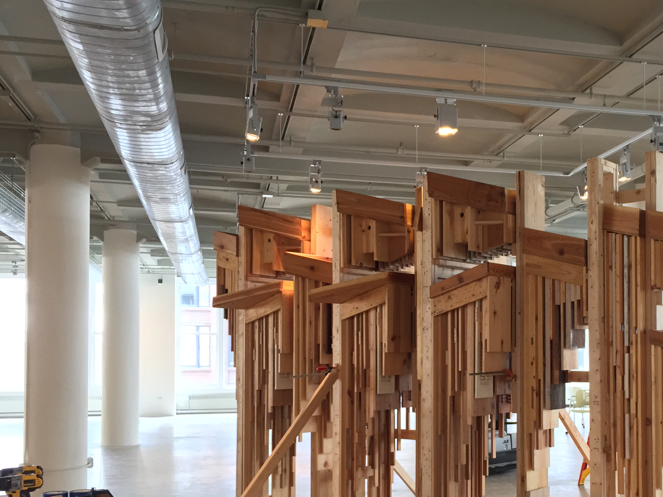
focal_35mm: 41
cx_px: 457
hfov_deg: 44.9
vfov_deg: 34.7
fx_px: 785
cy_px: 345
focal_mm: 4.15
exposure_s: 1/30
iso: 160
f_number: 2.2
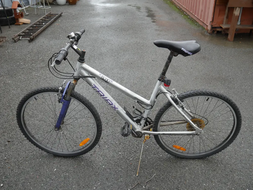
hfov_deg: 56.8
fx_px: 234
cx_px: 126
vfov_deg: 44.2
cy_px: 95
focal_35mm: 32
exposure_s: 1/125
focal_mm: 16
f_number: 4
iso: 200
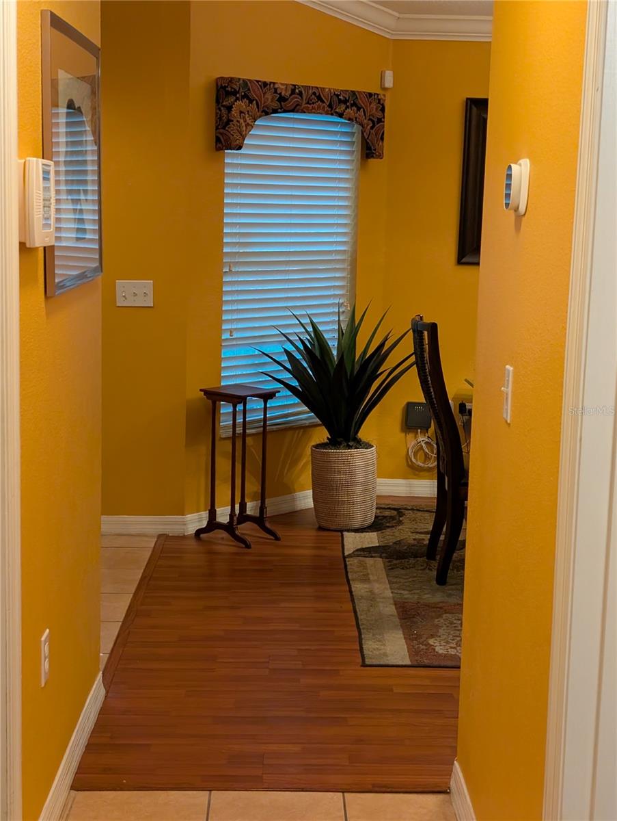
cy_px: 410
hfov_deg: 29.7
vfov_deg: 38.9
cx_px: 308
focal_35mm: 49
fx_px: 1162
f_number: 1.68
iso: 665
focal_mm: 6.9
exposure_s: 1/120
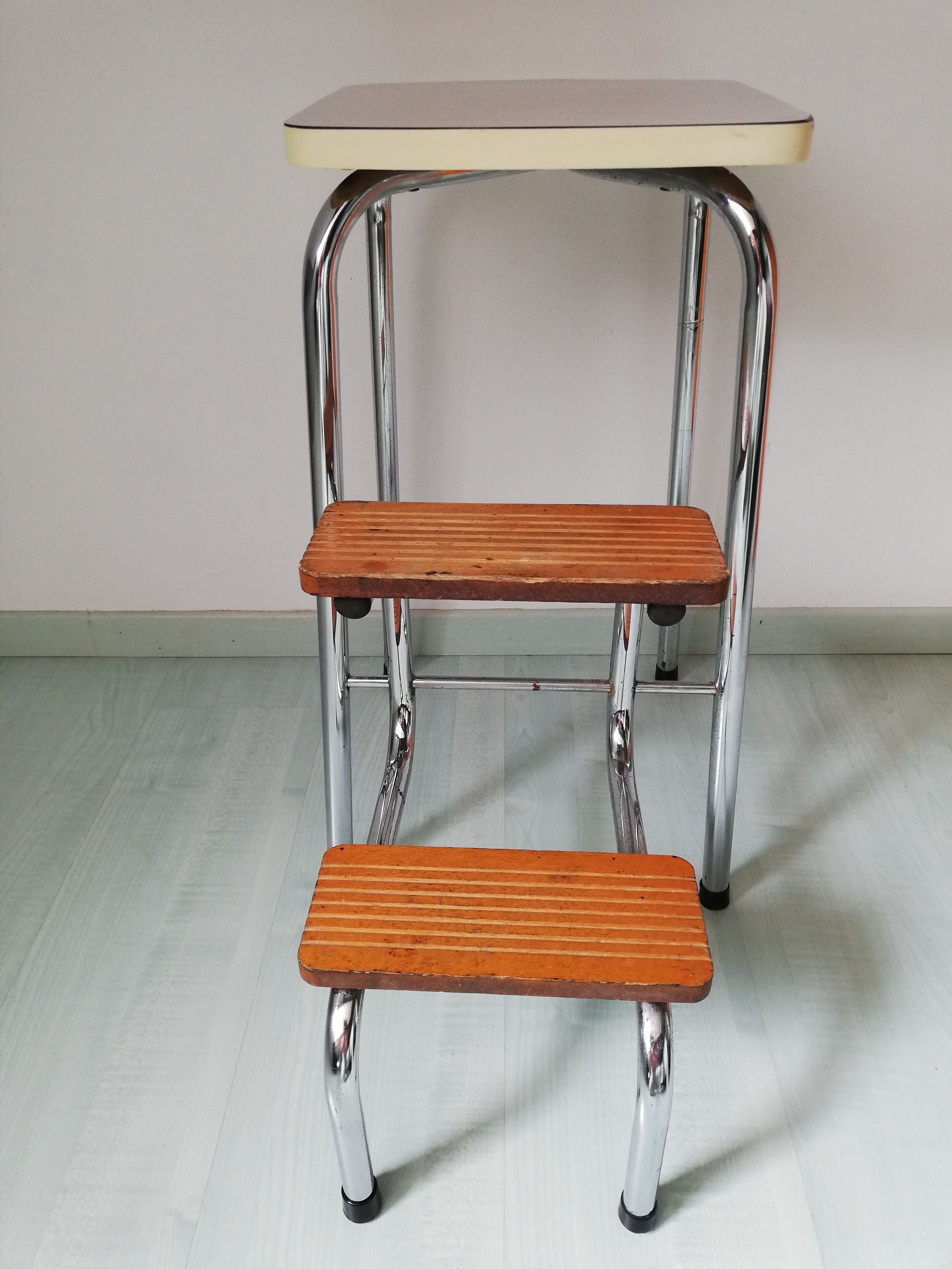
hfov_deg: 53.1
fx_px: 953
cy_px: 634
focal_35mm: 26
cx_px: 476
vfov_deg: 67.3
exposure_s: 1/33.3
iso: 200
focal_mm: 3.81
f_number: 2.2
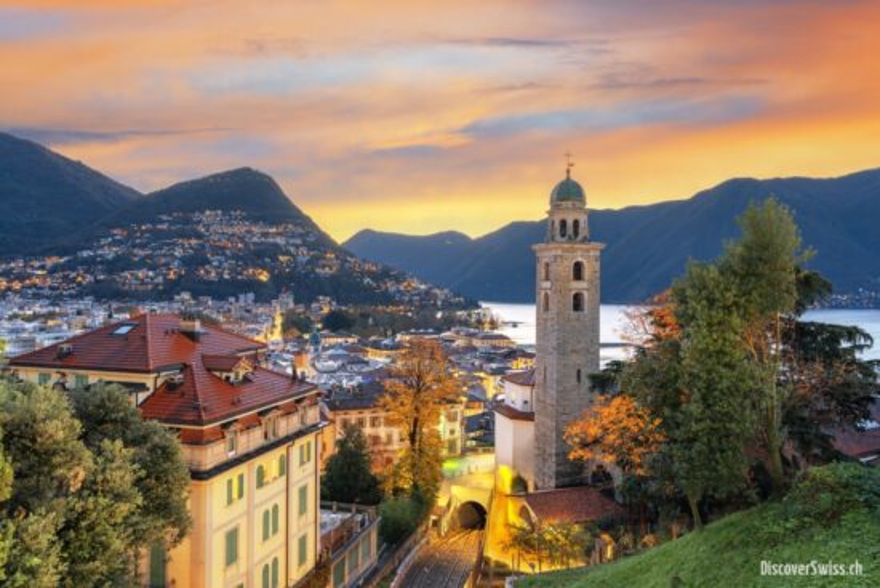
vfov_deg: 53.2
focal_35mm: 24
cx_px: 440
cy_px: 294
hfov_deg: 73.7
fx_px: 587
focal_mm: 24
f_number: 8
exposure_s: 1
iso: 100
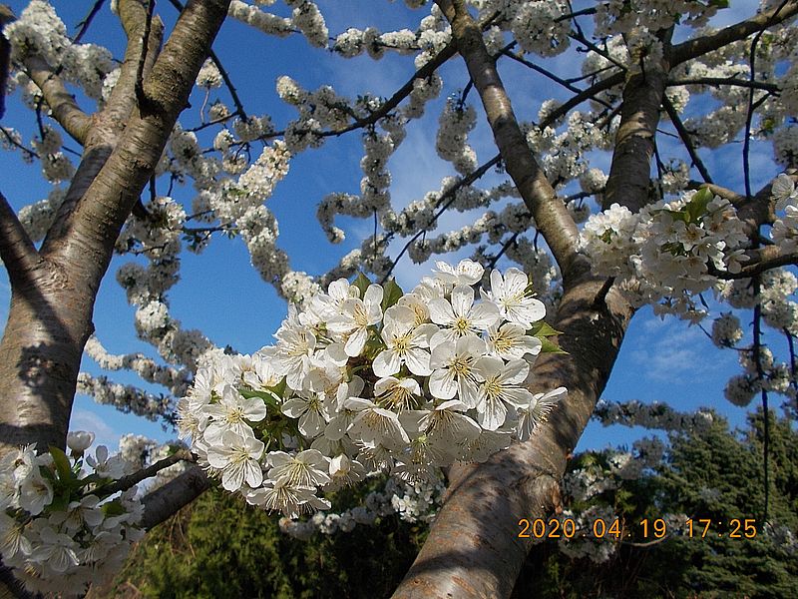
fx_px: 599
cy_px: 300
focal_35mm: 26
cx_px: 399
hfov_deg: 67.3
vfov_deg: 53.1
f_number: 8
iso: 80
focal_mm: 4.6
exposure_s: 1/200
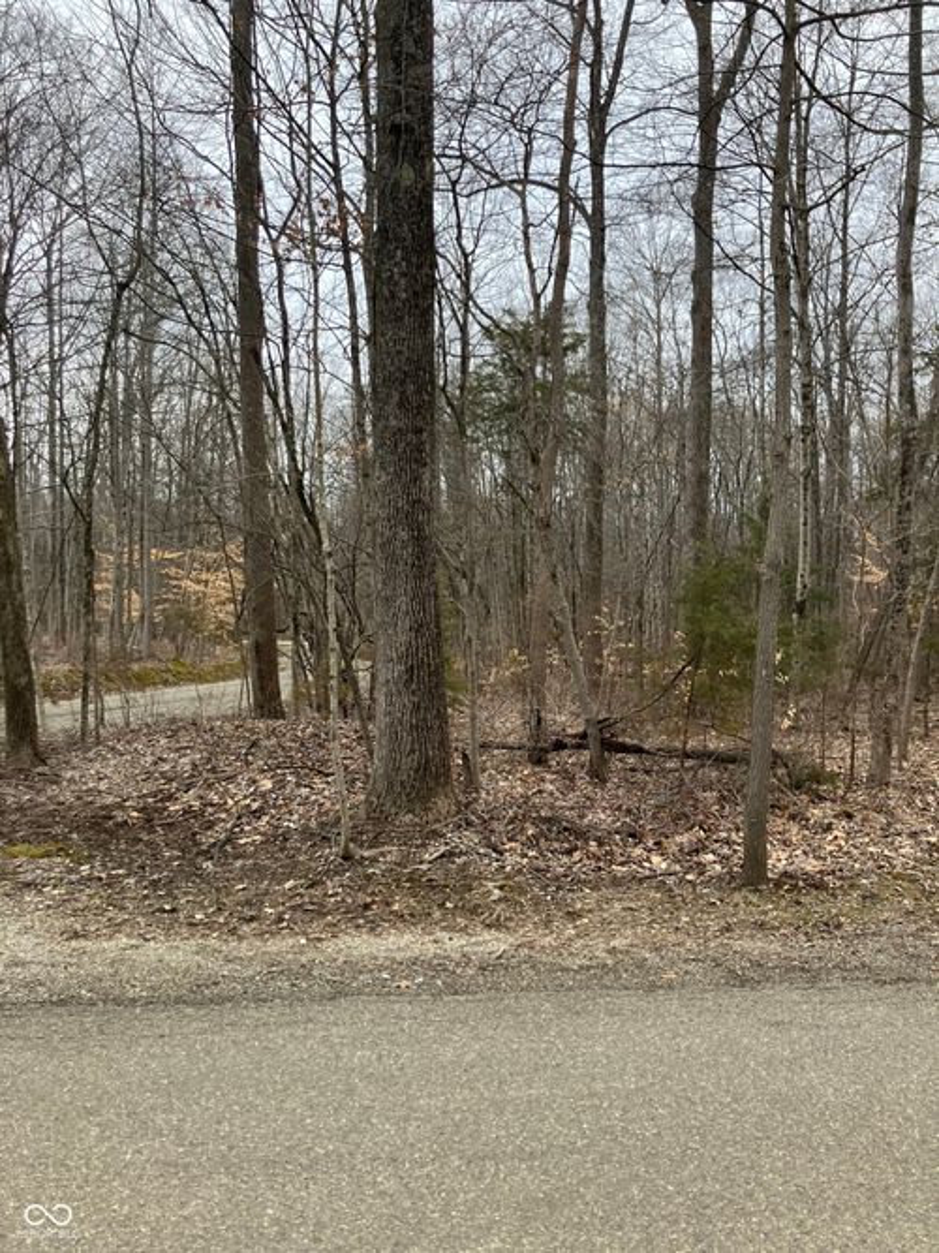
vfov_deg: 63.5
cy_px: 626
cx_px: 470
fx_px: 1013
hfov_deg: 49.7
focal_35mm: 28
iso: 25
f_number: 1.8
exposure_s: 1/239
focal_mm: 3.99
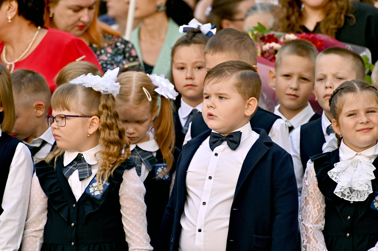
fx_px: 2833
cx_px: 189
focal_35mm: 270
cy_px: 126
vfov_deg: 5.1
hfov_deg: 7.6
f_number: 5.6
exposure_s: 1/250
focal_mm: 270
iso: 100
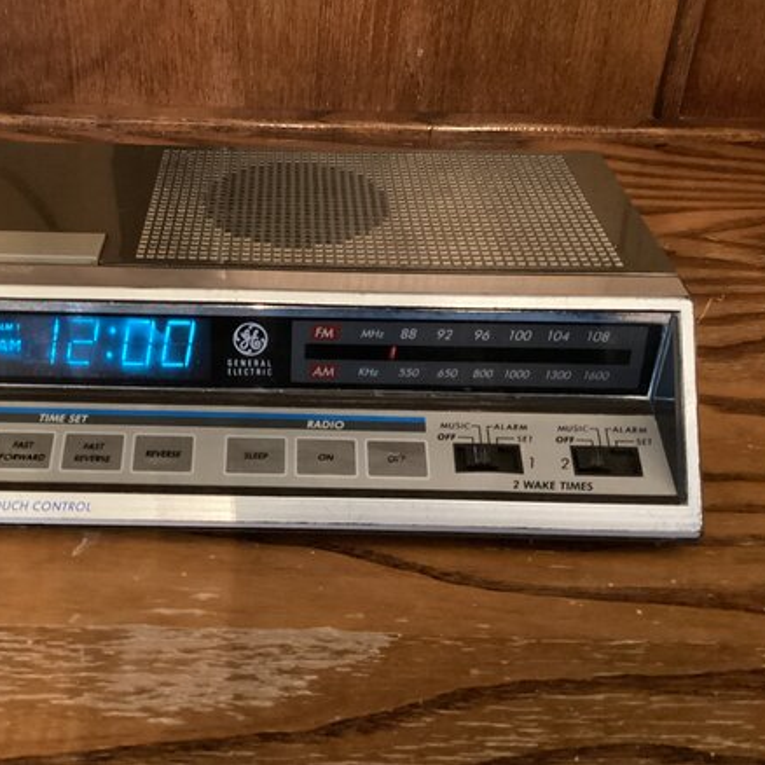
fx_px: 925
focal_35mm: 37
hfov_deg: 44.4
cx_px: 272
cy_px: 379
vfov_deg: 44.9
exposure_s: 1/30
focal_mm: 3.3
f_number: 2.4
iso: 640
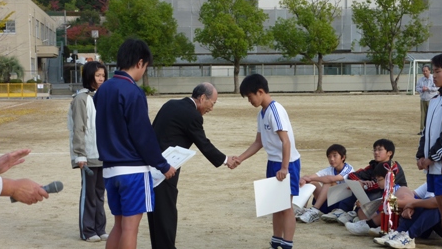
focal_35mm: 74
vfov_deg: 16.3
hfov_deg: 28.6
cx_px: 221
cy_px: 157
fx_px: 868
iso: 80
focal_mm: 11
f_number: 4.1
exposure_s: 1/250
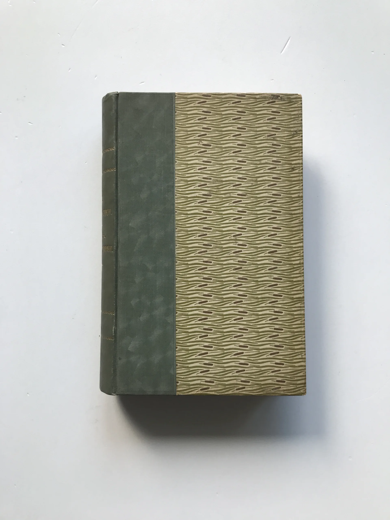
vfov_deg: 63.4
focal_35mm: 28
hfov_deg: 49.7
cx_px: 195
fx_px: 421
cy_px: 260
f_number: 1.8
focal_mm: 3.99
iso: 32
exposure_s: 1/100
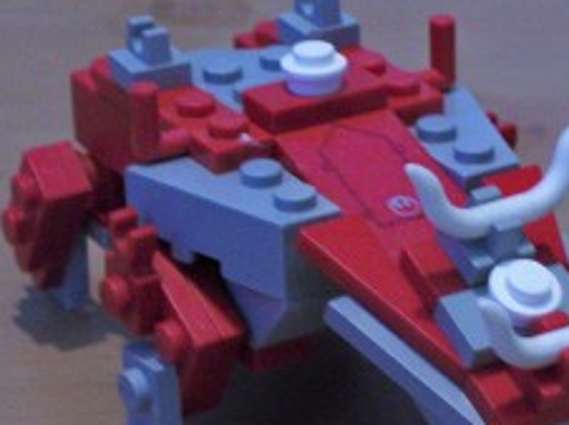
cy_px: 307
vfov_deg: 9.6
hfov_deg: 12.8
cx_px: 380
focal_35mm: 154
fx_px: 2529
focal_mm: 14.3
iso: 160
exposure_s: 1/8
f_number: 4.3
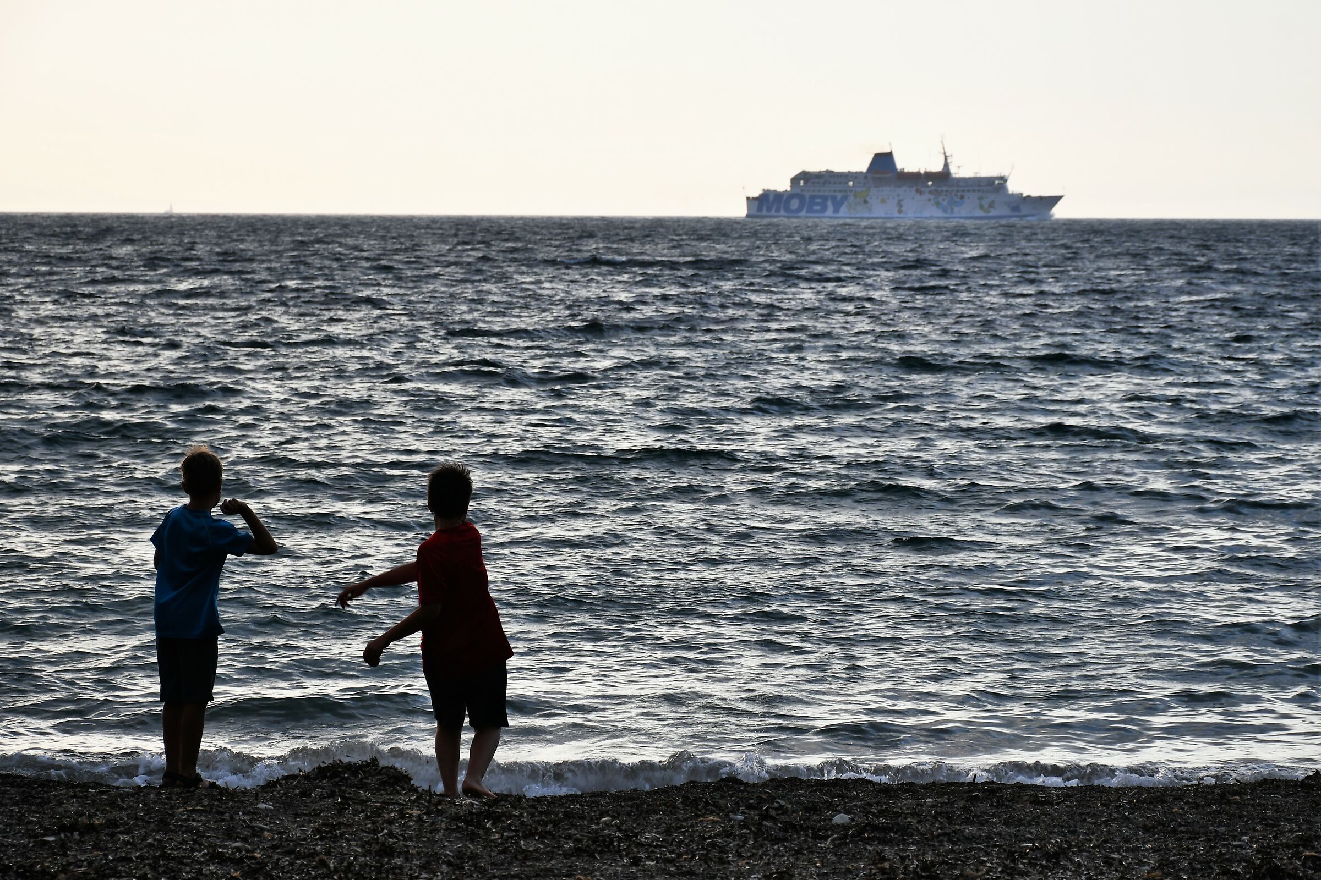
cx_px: 660
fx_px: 4109
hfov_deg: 18.3
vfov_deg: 12.2
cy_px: 440
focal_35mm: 112
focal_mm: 75
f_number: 6.3
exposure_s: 1/125
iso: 100
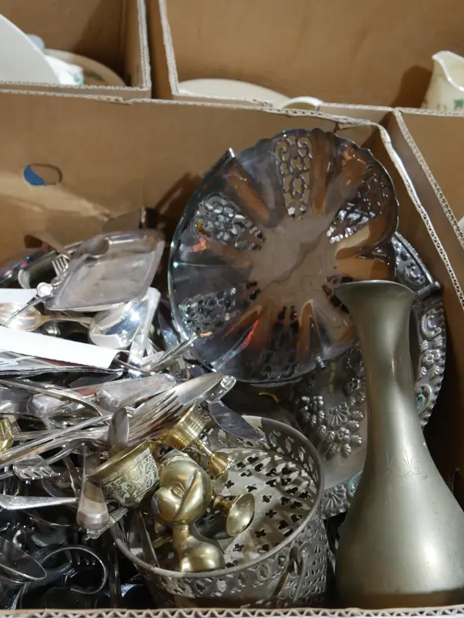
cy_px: 334
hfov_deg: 28.5
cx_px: 187
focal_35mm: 51
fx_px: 911
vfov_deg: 37.5
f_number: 4.5
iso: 640
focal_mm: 20
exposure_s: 1/60
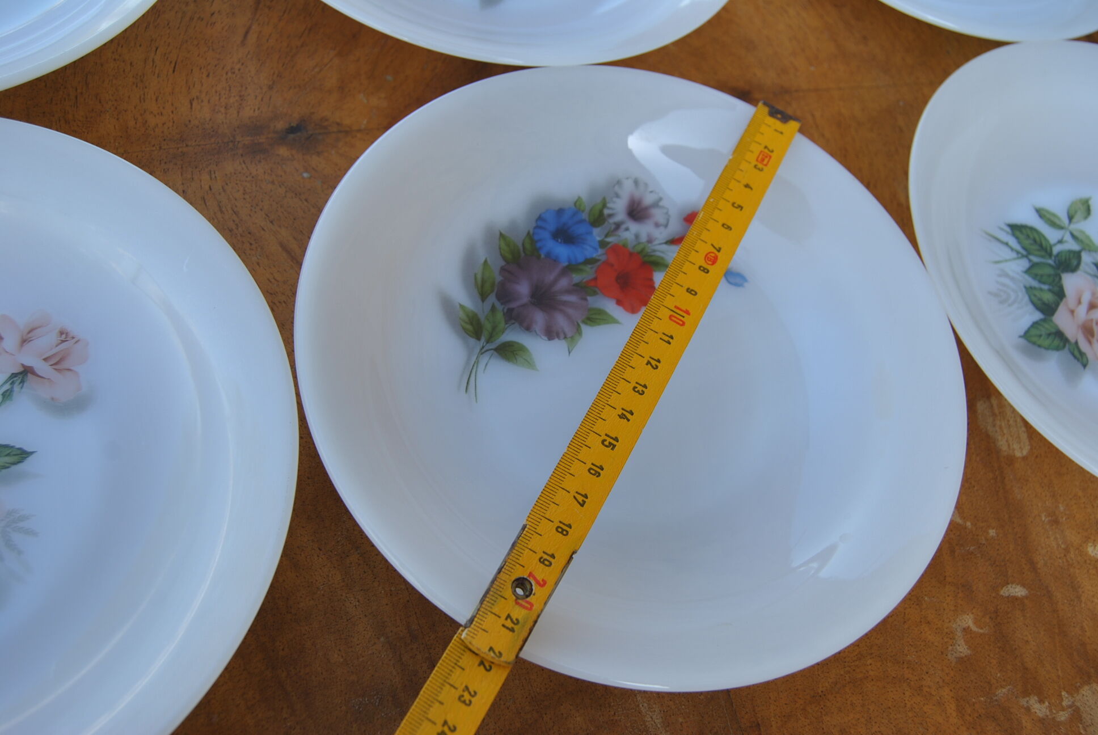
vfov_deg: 37.0
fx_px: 1099
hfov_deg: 53.1
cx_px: 549
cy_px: 368
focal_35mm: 36
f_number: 5.6
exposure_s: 1/125
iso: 110
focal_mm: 24
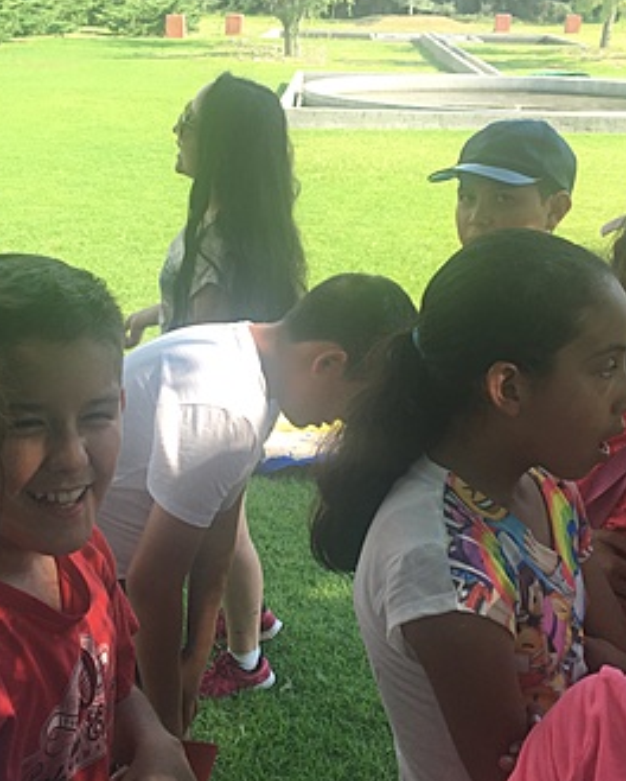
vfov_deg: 34.1
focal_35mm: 55
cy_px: 418
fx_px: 1271
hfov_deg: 27.6
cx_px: 268
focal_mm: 4.15
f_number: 2.2
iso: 25
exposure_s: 1/327
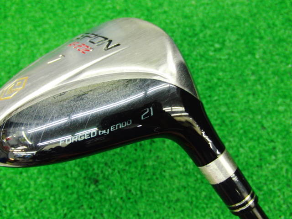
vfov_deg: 38.7
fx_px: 312
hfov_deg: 50.1
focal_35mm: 37
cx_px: 146
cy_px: 110
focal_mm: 6.42
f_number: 3.6
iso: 400
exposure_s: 1/20
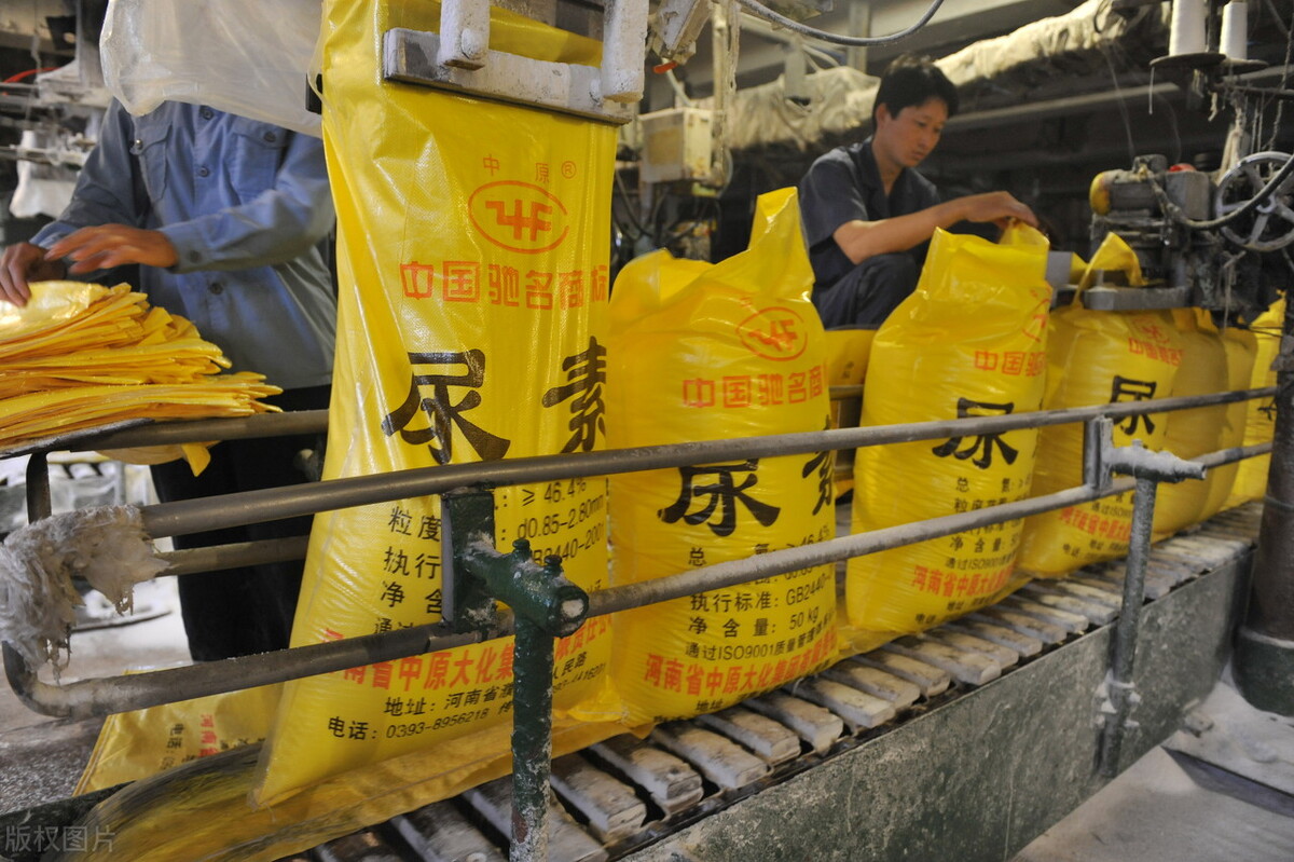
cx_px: 647
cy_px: 431
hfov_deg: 73.8
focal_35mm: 24
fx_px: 862
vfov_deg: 53.1
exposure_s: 1/50
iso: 2000
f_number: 3.5
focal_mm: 24
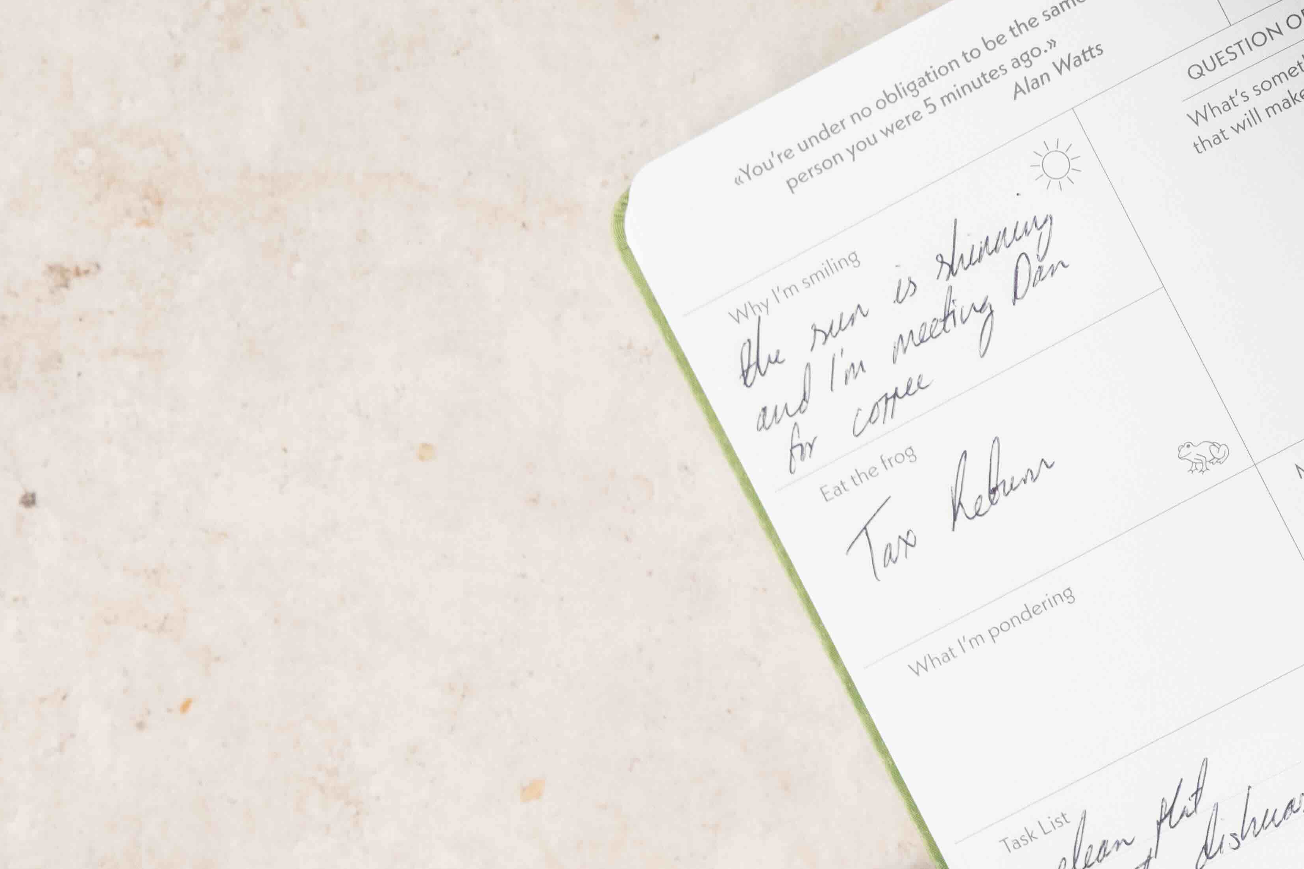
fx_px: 4817
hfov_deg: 14.8
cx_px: 1672
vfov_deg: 10.3
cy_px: 324
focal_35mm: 133
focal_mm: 51
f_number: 4
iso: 800
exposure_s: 1/320
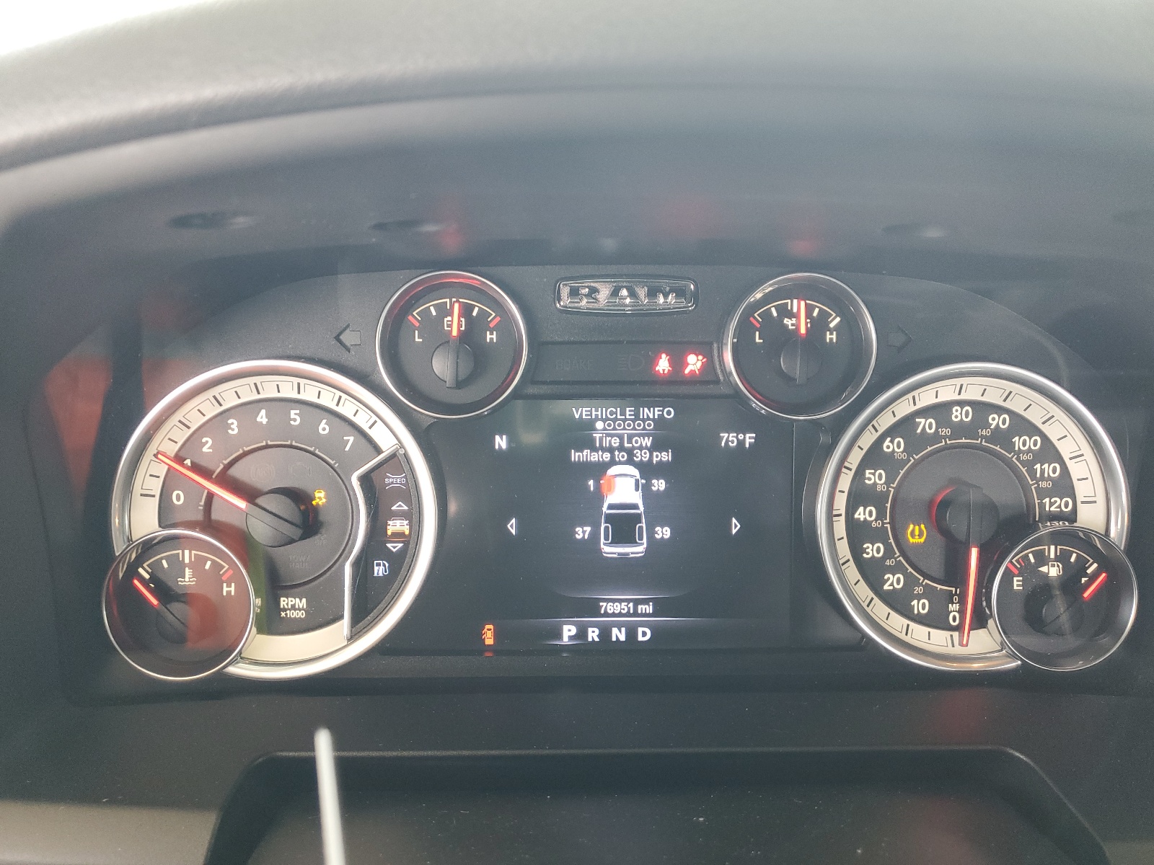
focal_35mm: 26
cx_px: 577
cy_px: 432
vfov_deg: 53.1
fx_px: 867
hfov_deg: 67.3
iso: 104
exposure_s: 1/60.2
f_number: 1.5
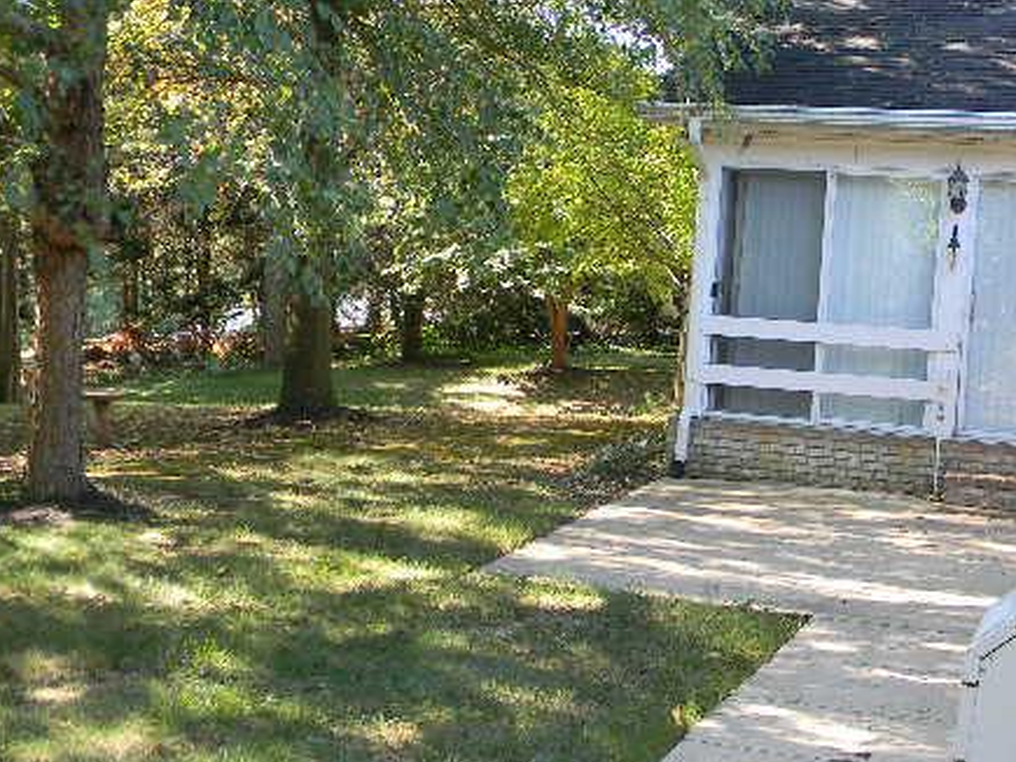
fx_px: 1555
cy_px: 332
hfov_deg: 36.0
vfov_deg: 27.5
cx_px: 610
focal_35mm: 53
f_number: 3.7
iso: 80
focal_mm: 6.4
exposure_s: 1/37.4
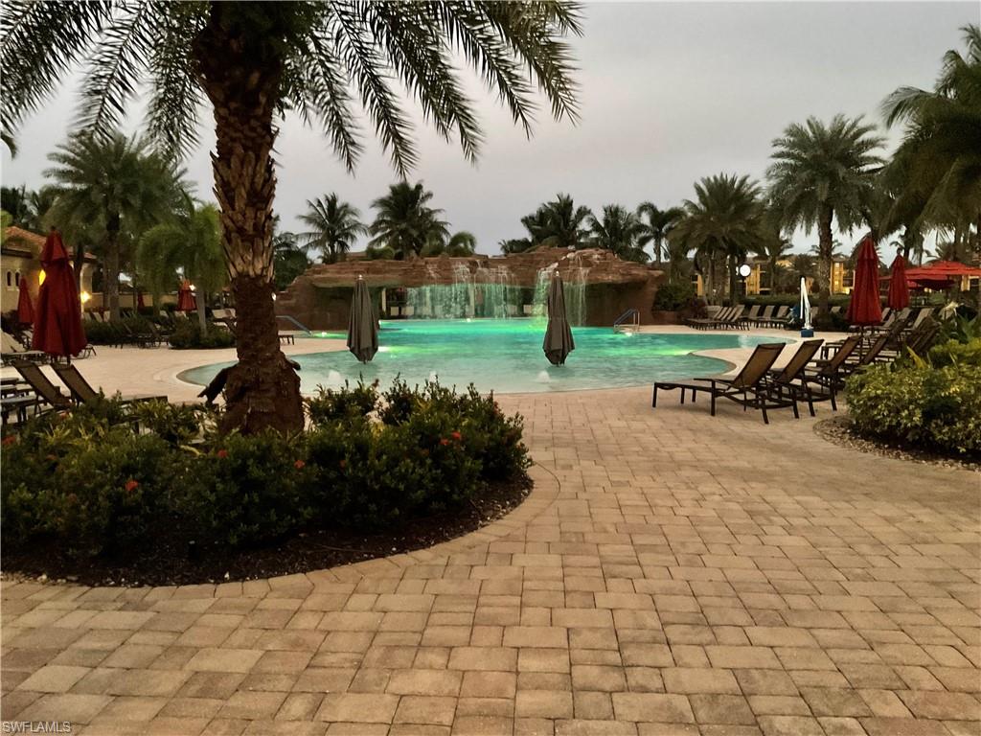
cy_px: 368
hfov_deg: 61.7
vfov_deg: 48.2
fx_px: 822
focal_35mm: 29
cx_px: 490
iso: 640
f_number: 1.8
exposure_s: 1/23
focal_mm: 3
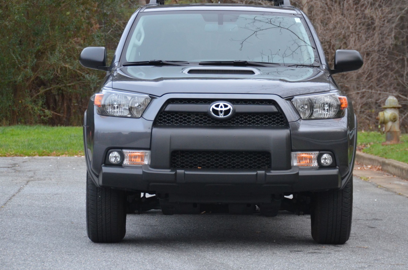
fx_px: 1742
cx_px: 230
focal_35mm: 154
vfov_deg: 8.9
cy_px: 107
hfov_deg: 13.4
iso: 1600
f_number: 5
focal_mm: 82
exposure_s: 1/80
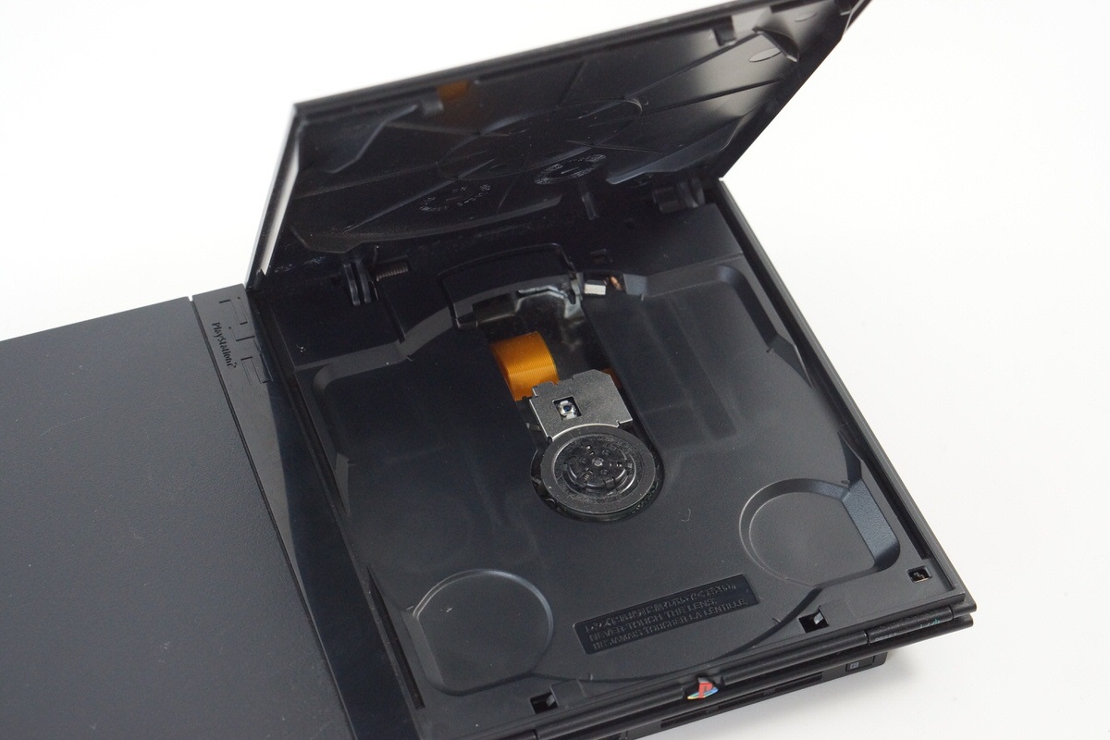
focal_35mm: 75
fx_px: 2312
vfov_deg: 18.2
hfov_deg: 27.0
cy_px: 370
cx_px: 555
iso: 1600
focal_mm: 50
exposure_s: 1/60
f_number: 6.3
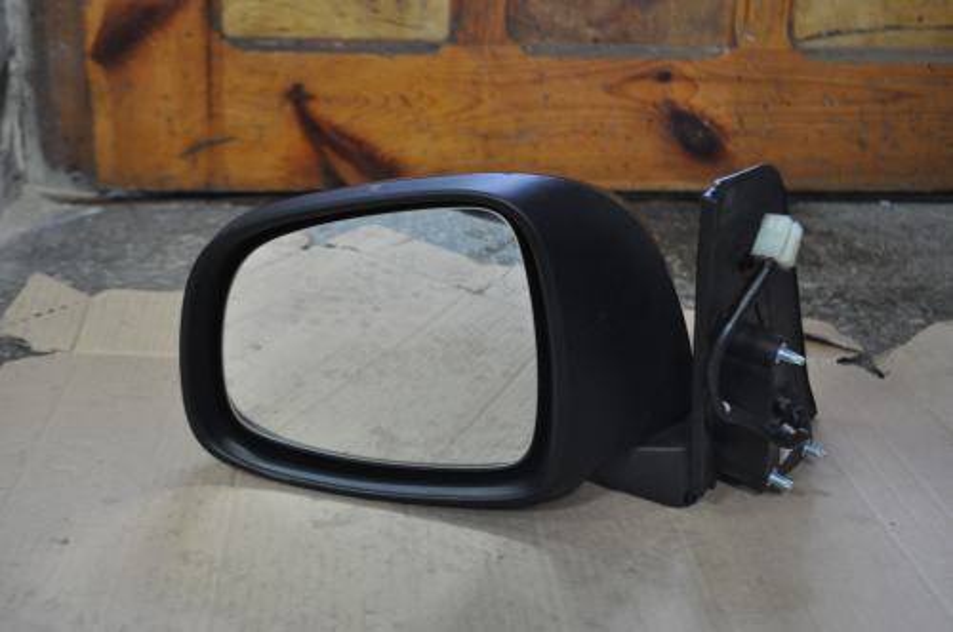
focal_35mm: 48
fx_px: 1269
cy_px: 316
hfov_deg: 41.2
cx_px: 476
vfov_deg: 28.0
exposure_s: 1/15
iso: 1600
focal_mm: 32
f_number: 4.8
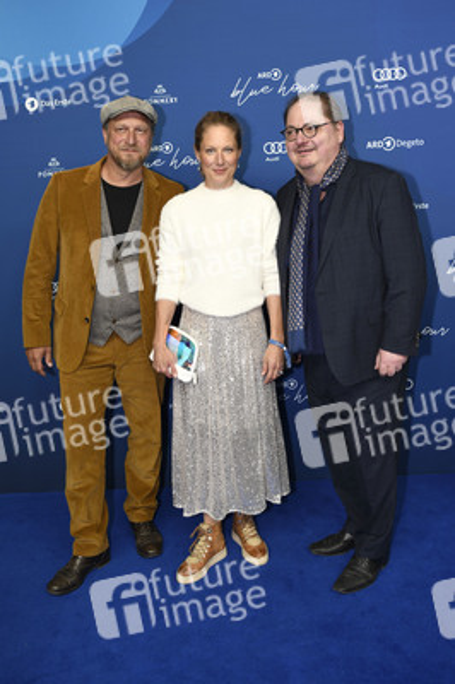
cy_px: 342
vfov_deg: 62.0
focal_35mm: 30
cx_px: 228
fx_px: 570
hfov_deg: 43.5
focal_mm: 30
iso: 640
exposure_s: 1/320
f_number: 4
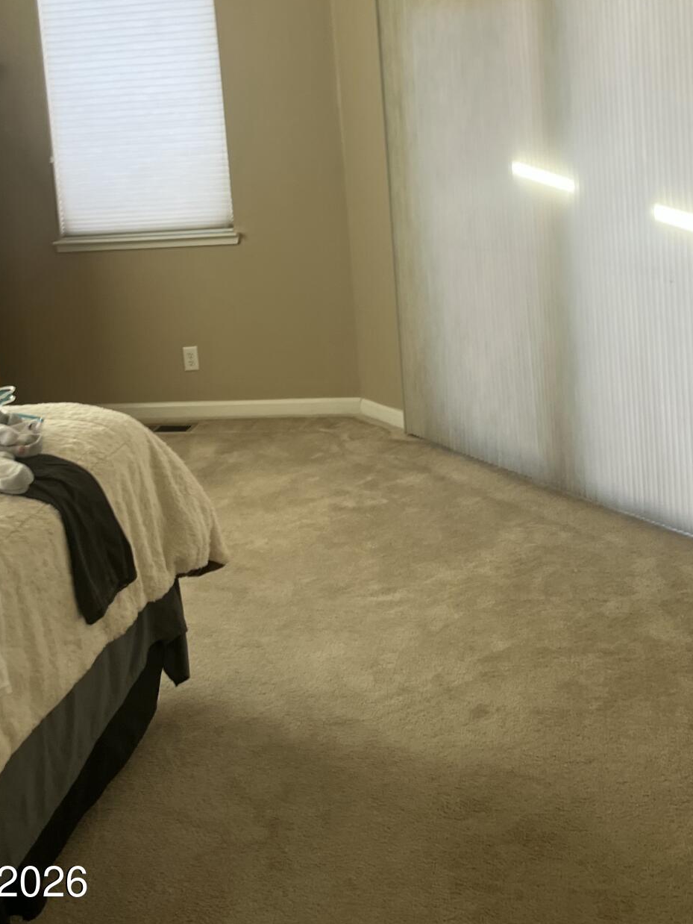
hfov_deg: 34.3
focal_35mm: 42
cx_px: 375
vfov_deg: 43.0
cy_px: 204
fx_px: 1121
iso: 64
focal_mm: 5.1
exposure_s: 1/122
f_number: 1.6
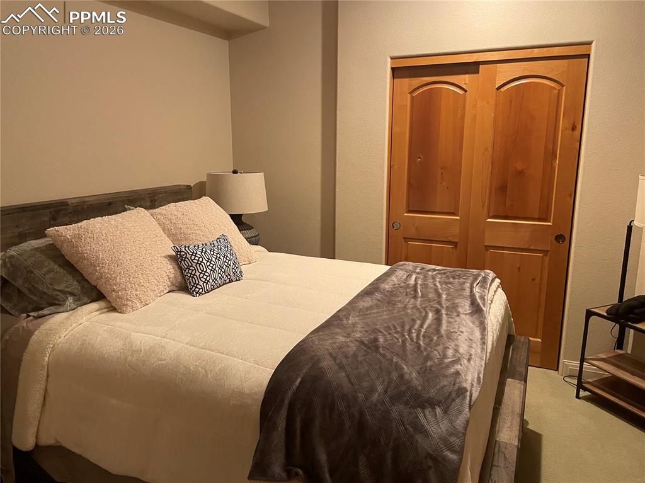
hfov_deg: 67.3
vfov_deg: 53.0
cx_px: 322
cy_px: 242
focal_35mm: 26
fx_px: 484
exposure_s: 1/60
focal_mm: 4.2
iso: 400
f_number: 1.6
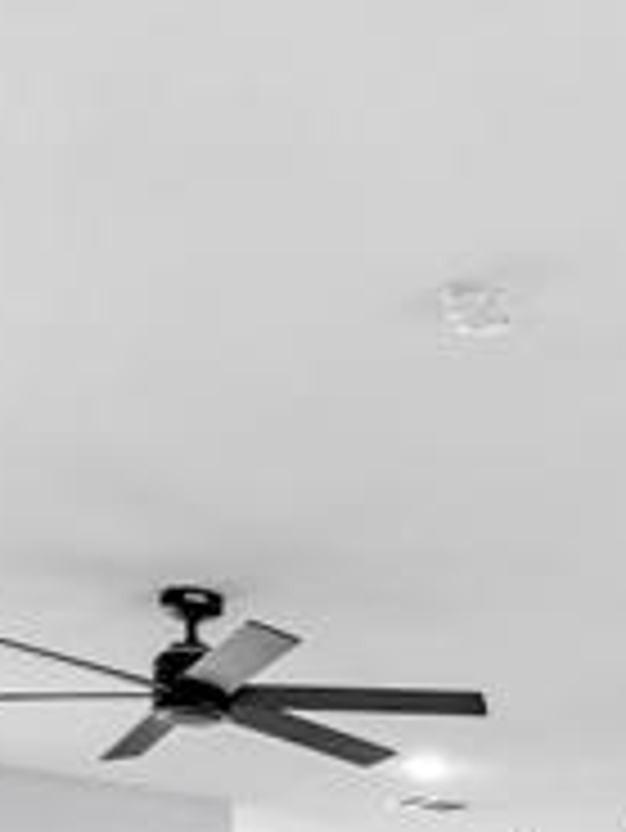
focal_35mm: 85
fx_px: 2047
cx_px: 869
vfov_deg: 19.4
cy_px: 1318
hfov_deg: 16.2
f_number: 8
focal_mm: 16
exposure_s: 1/4
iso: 400
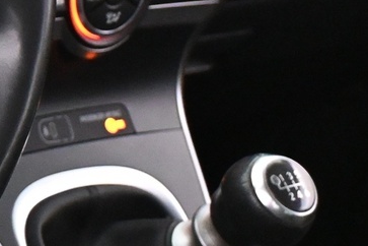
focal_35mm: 184
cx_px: -339
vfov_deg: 7.4
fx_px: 1882
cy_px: -43
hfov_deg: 10.4
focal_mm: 27.5
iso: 5600
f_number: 4.5
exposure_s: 1/40
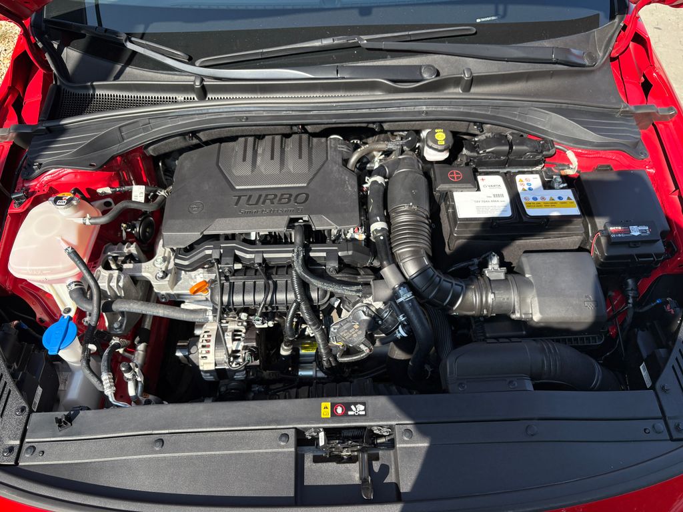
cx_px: 342
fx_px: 513
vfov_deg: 53.1
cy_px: 256
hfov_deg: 67.3
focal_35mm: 26
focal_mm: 5.96
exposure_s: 1/1451
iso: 50
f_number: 1.6
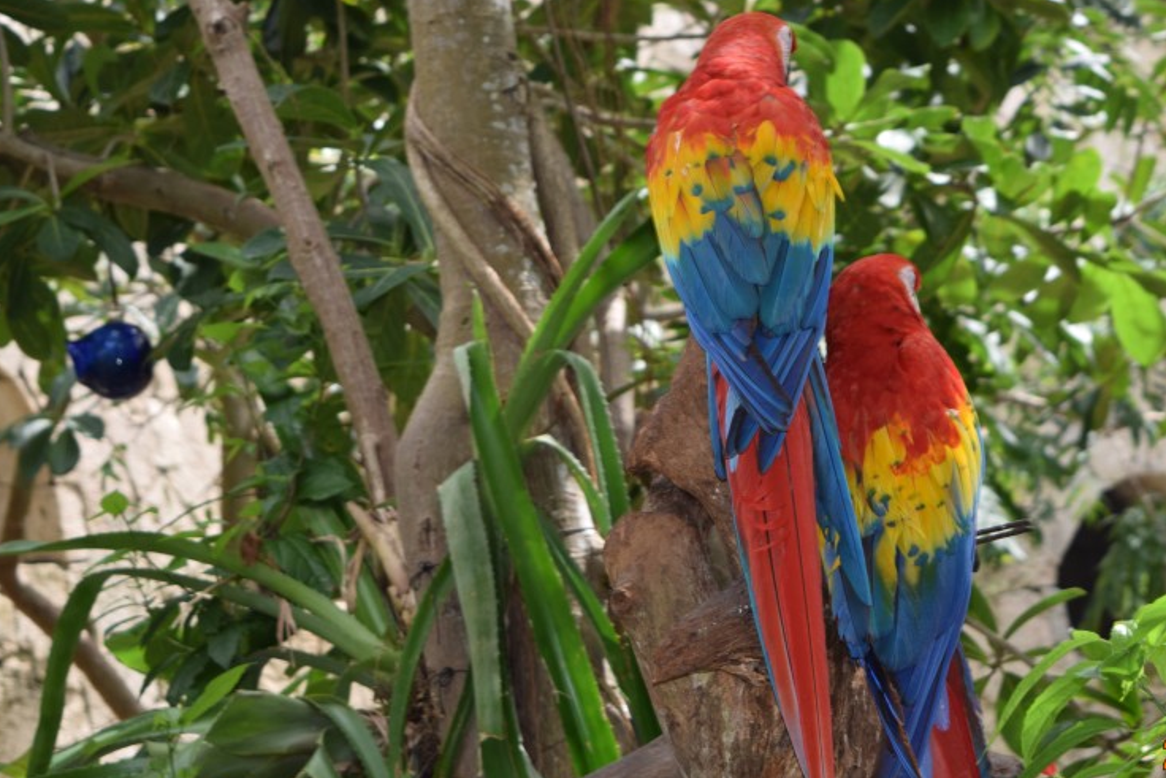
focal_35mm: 115
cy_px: 295
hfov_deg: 17.8
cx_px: 737
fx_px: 3715
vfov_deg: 11.9
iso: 100
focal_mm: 55
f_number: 6.3
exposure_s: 1/160
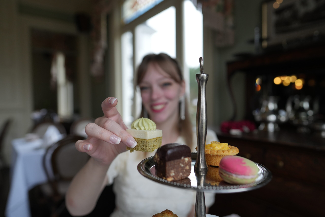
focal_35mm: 24
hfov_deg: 73.7
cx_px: 162
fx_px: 217
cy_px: 108
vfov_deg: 53.1
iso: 400
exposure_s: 1/640
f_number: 2.8
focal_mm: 24
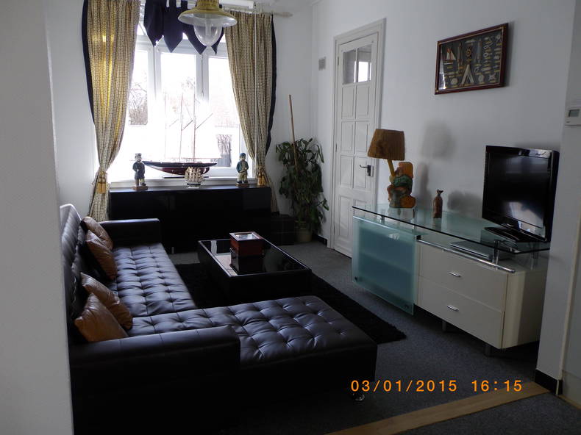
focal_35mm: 28
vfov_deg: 49.7
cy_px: 218
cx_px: 290
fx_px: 470
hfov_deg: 63.5
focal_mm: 5
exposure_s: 1/80
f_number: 3.1
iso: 100
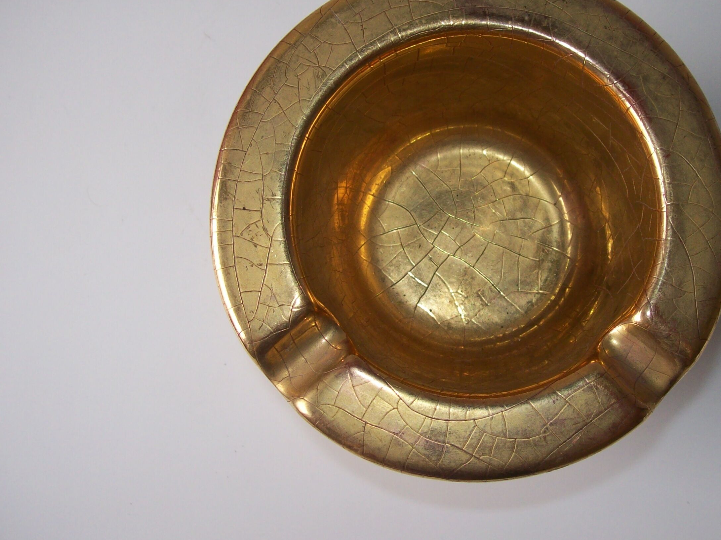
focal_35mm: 47
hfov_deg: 40.2
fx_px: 979
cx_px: 450
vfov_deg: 30.8
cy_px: 240
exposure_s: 1/64
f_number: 2.7
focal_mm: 6
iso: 80
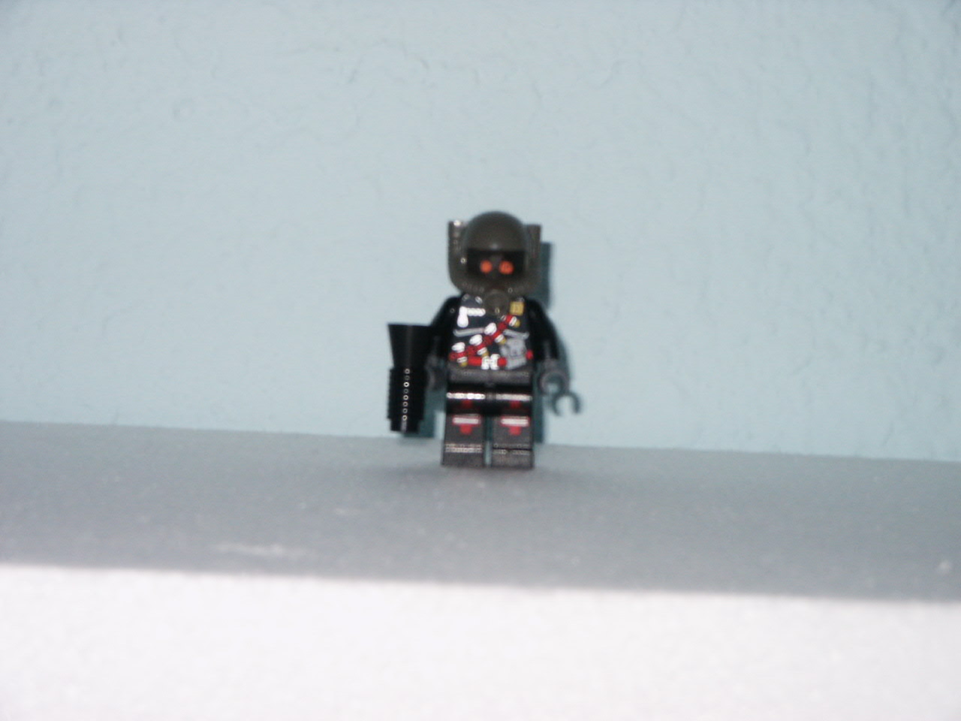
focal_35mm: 139
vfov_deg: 10.7
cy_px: 360
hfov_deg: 14.2
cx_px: 480
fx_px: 3859
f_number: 8
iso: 200
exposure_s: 1/125
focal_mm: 28.23
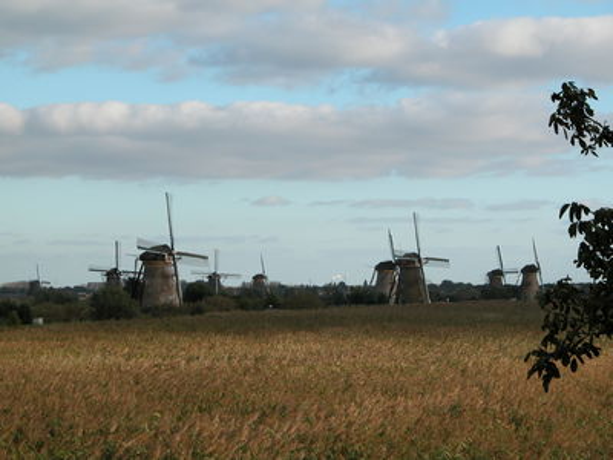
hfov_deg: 17.3
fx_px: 2019
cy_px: 230
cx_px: 306
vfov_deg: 13.0
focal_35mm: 114
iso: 100
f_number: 5.3
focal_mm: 29.5
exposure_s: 1/317
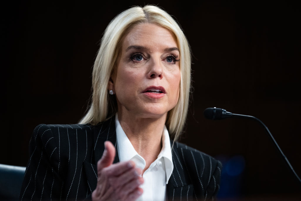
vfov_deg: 6.9
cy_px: 100
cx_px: 150
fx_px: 1672
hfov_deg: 10.3
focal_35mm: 200
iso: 3200
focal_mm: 200
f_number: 2.8
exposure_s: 1/500
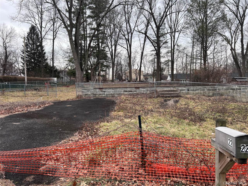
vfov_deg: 53.1
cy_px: 93
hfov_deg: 67.3
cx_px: 124
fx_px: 186
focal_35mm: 26
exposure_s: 1/625
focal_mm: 5.7
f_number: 1.5
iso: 50
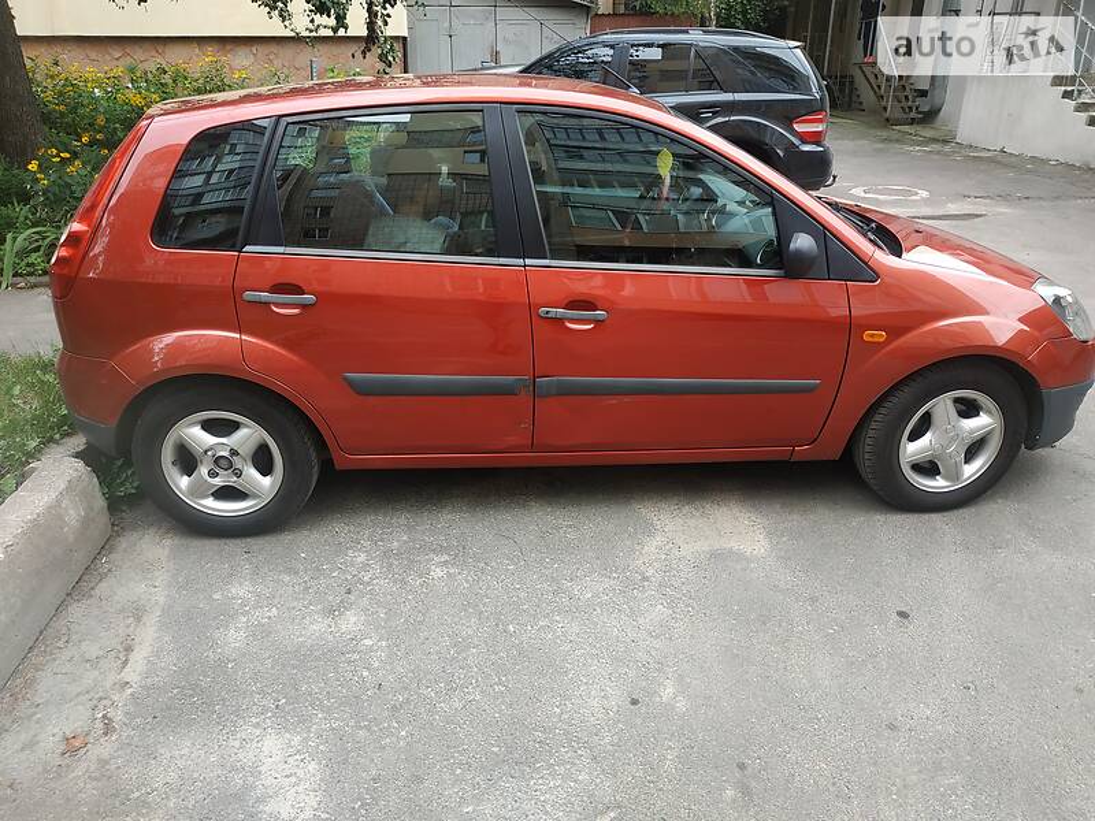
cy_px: 410
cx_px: 548
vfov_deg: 56.8
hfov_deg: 71.6
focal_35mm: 24
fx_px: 759
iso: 160
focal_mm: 3.9
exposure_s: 1/100
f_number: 1.9
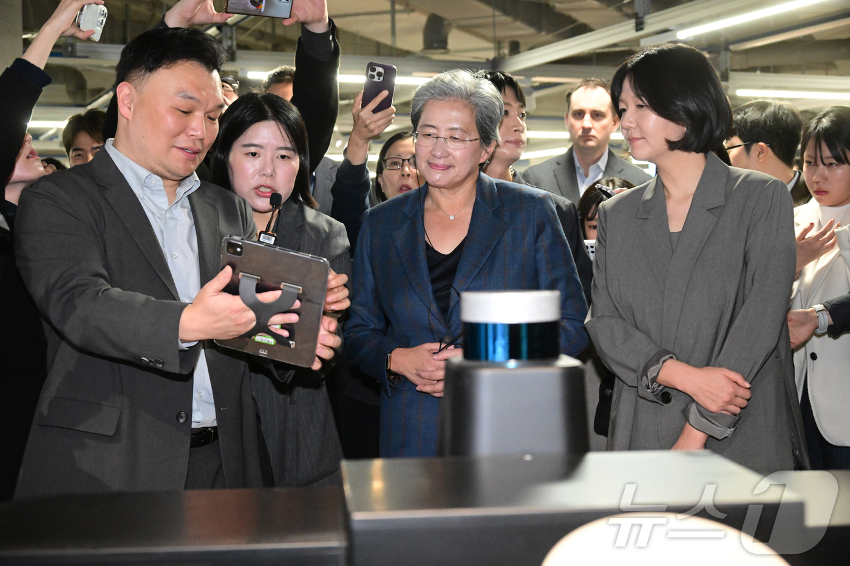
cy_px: 283
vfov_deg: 25.1
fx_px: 1275
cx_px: 425
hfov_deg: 36.9
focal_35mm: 54
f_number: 5.6
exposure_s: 1/250
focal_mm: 54
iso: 10000
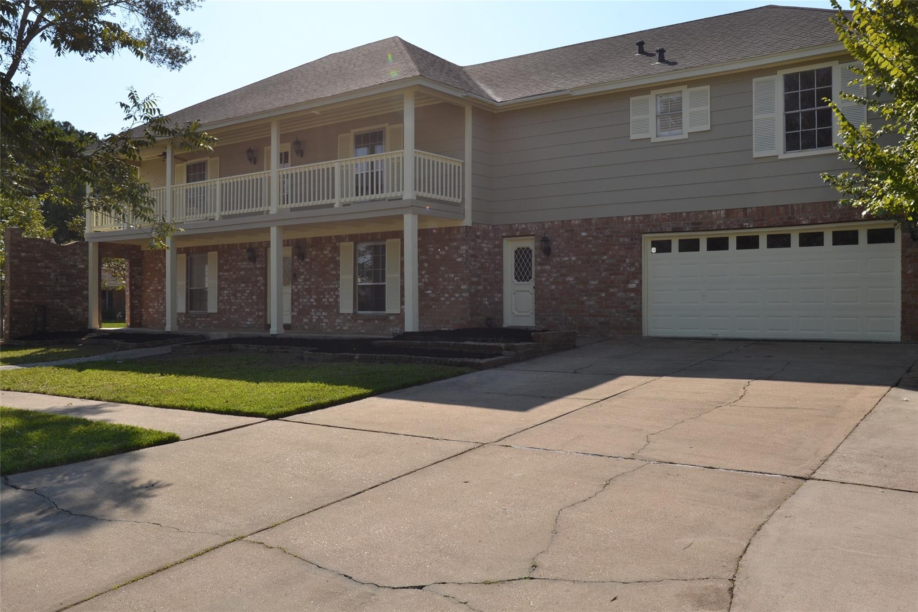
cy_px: 306
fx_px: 765
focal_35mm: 30
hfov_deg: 61.9
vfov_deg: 43.6
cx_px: 459
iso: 100
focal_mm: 20
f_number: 9
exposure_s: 1/200
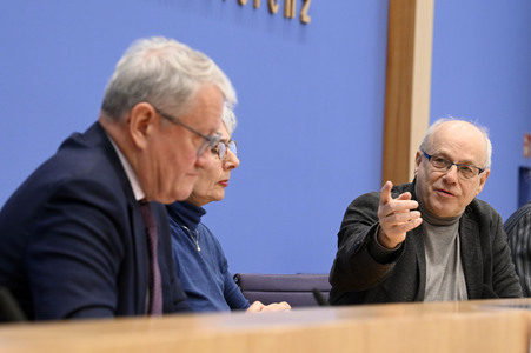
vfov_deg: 11.2
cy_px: 176
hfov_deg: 16.8
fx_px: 1798
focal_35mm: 122
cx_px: 266
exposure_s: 1/400
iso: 5000
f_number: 6.3
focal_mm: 122
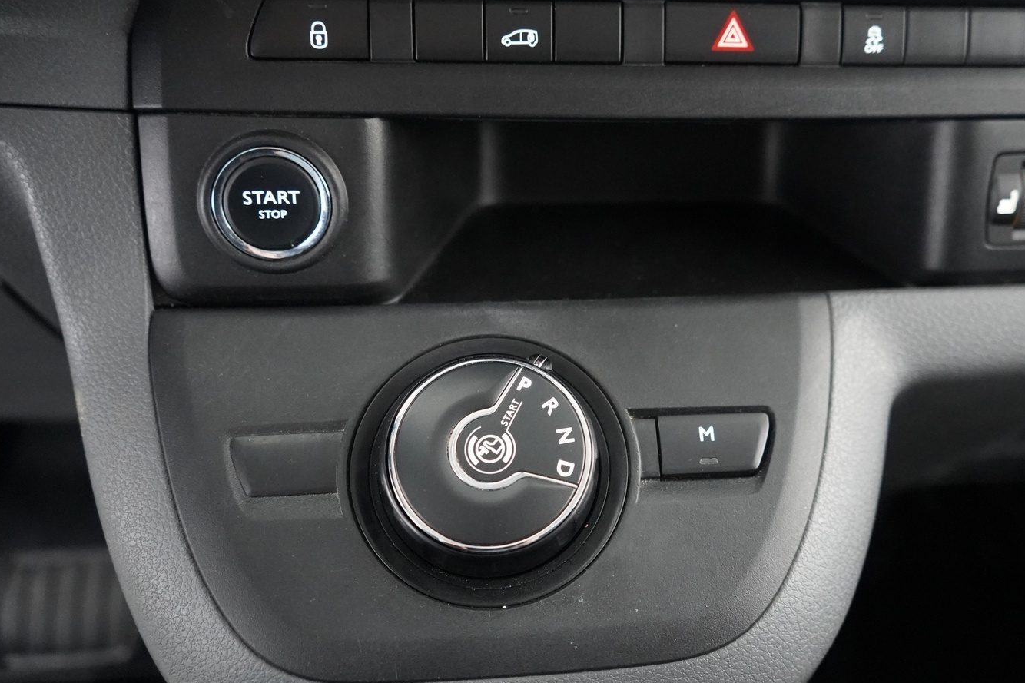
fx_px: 968
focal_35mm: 34
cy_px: 291
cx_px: 606
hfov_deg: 55.5
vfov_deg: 38.8
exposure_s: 1/25
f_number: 3.5
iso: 10000
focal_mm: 28
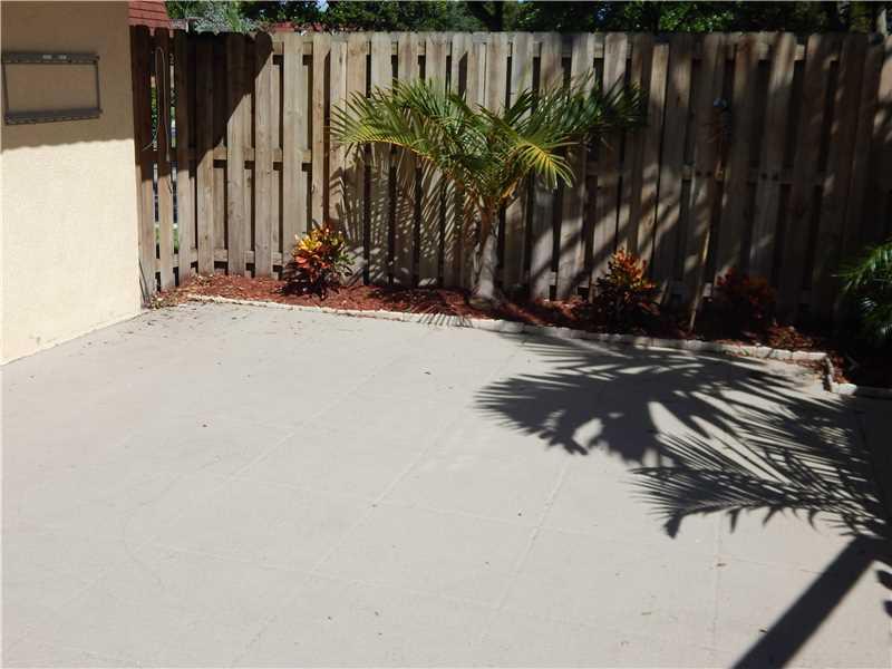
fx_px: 979
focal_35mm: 38
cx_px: 446
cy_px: 334
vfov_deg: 37.7
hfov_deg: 49.0
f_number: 6.9
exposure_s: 1/400
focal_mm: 6.8
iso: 125
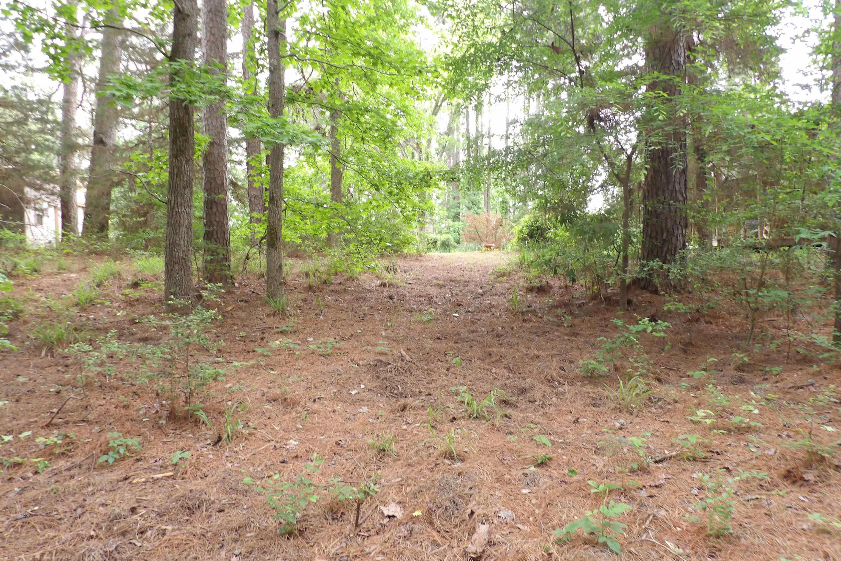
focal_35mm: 25
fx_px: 584
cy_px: 298
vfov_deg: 51.3
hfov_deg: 71.5
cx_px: 420
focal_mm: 4.3
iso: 126
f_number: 3.2
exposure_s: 1/33
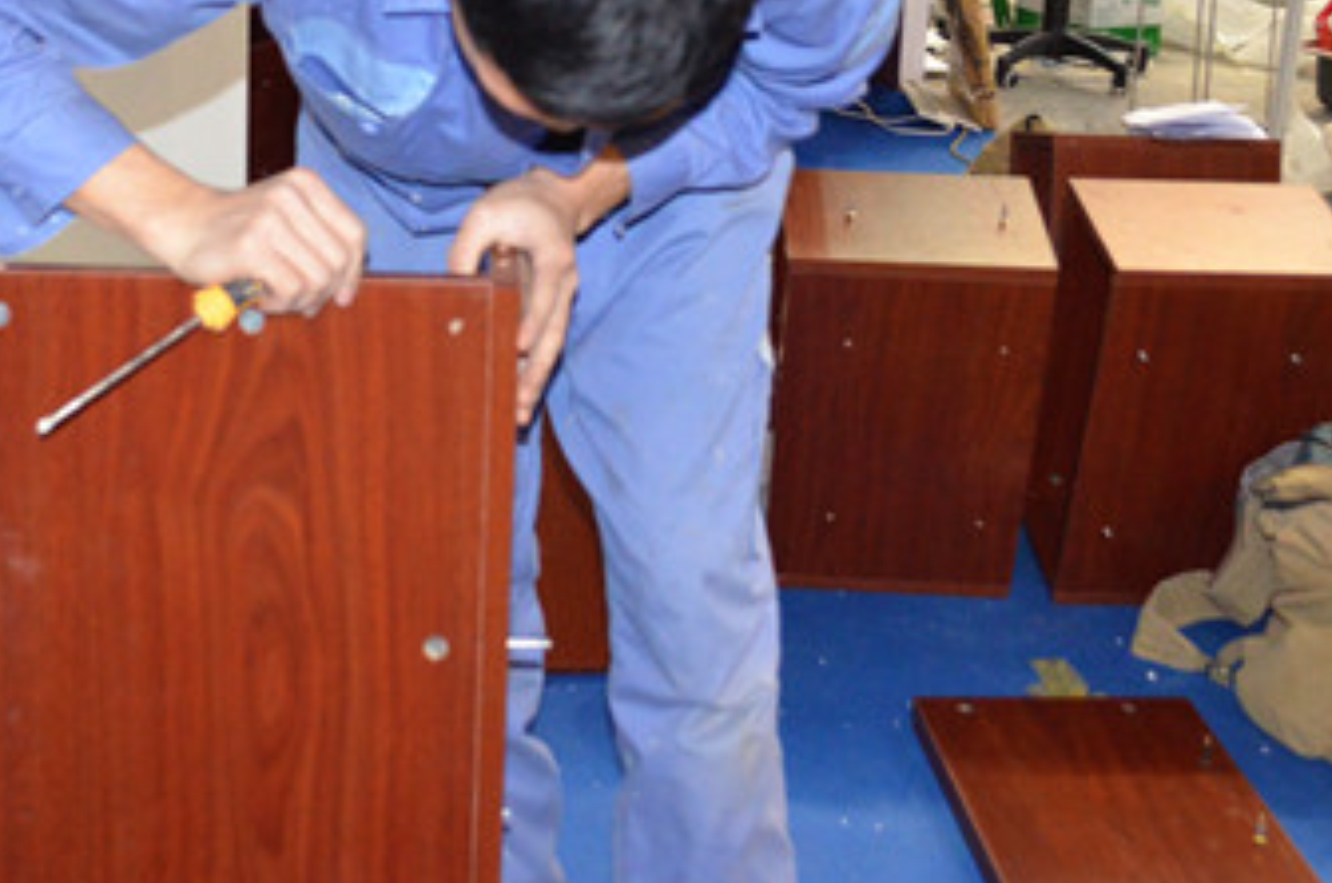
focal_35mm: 64
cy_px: 88
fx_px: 2363
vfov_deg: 20.7
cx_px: 473
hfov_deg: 31.3
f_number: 3.8
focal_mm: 22
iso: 3200
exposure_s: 1/60
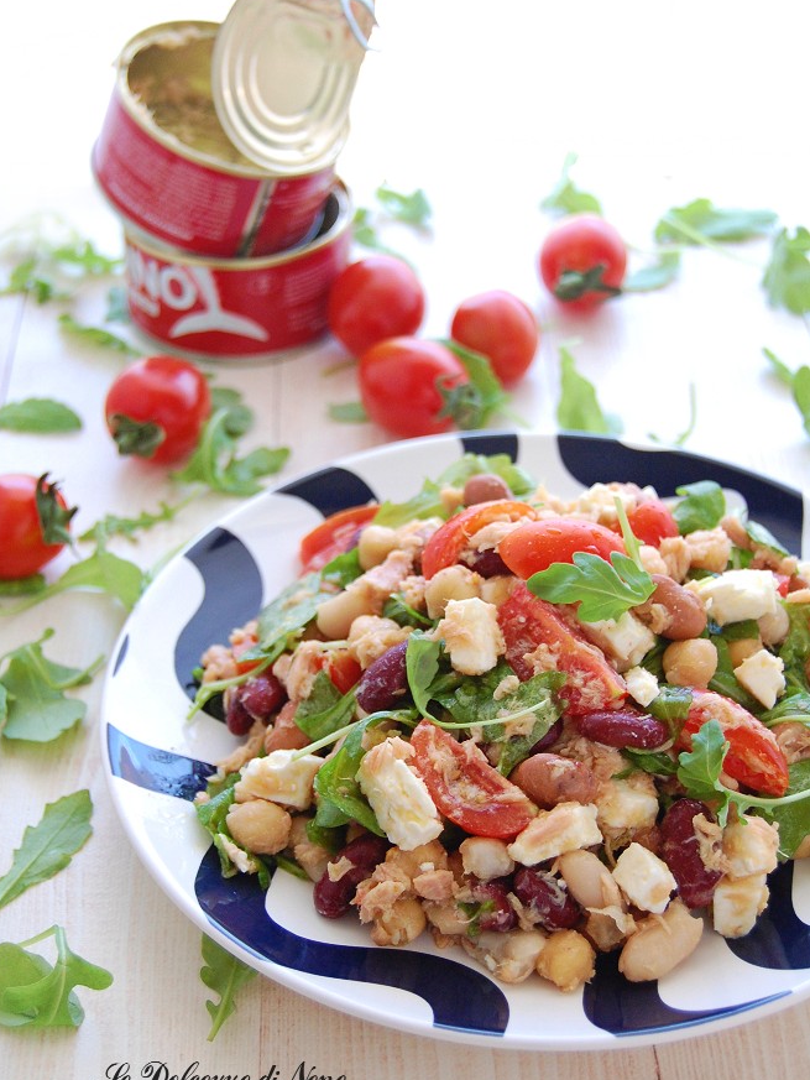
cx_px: 401
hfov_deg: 22.3
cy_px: 506
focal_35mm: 66
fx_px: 2059
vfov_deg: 29.4
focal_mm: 40
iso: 800
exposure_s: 1/30
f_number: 5
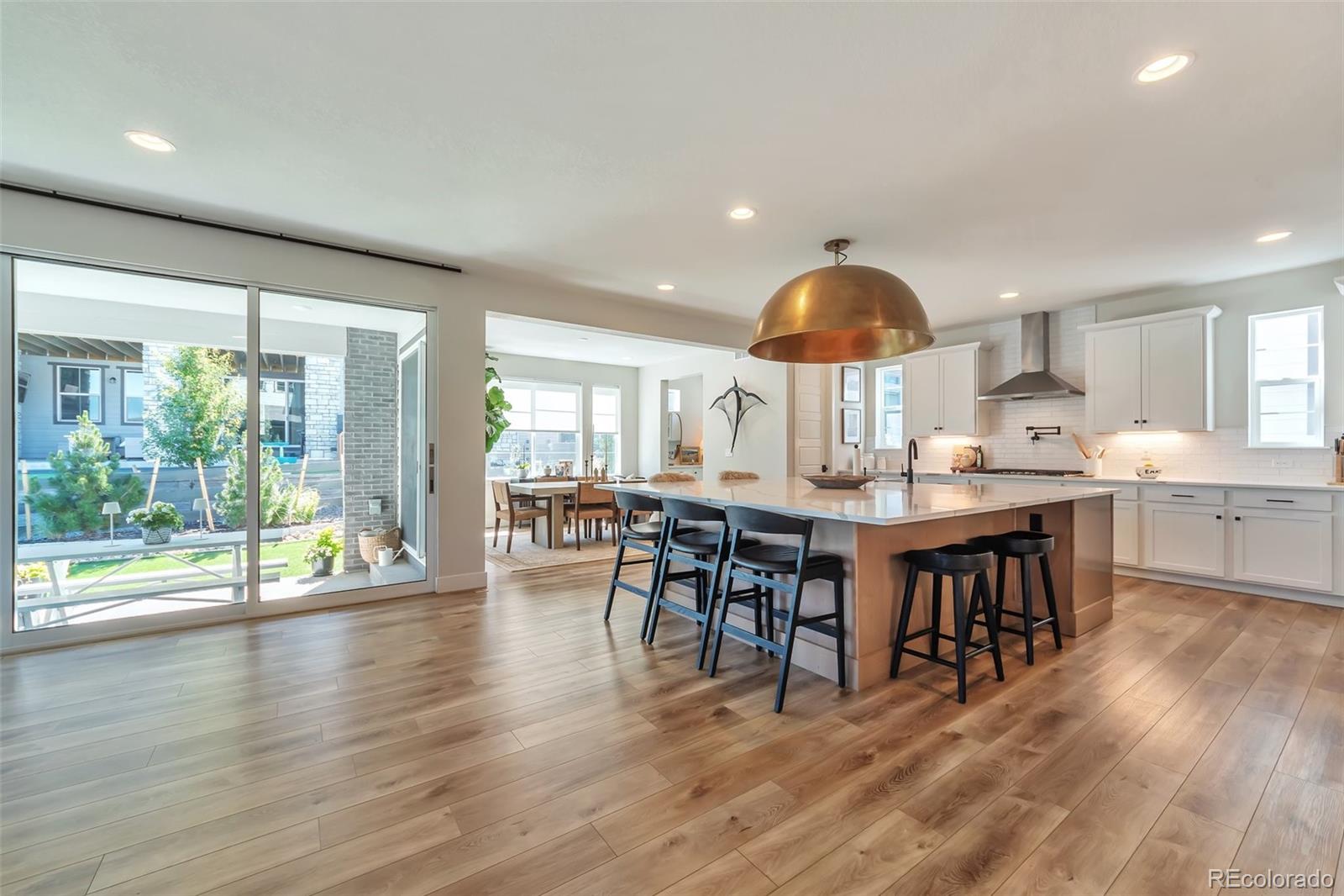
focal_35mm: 13
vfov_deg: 85.4
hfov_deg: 108.3
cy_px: 448
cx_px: 672
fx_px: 485
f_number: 8
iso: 100
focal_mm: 9
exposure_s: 1/50
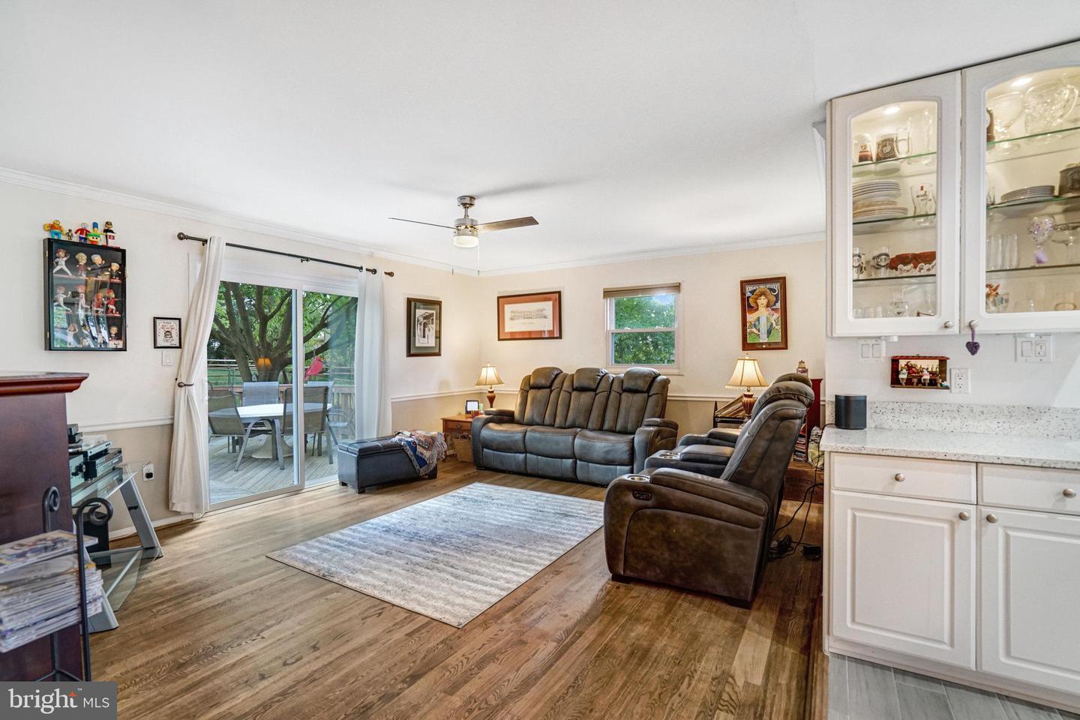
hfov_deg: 96.7
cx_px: 540
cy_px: 360
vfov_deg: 73.7
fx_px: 480
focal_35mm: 16
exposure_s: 1/30
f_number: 8
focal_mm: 16
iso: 1250
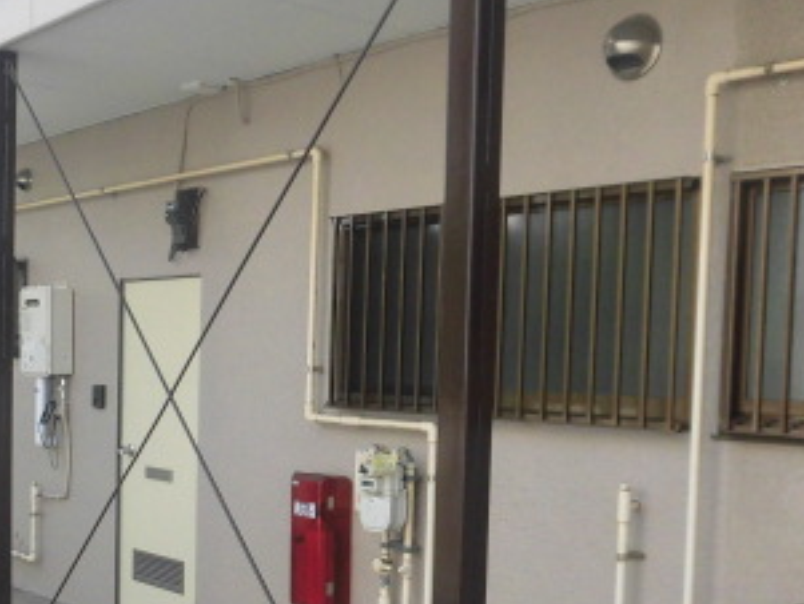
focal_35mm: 51
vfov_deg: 28.2
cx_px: 232
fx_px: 1185
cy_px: 438
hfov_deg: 36.8
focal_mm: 4.3
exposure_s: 1/320
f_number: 3.1
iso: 100
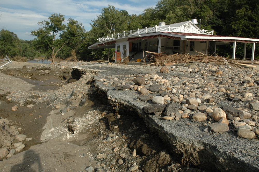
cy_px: 86
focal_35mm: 27
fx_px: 194
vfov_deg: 47.8
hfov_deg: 67.4
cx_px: 130
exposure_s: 1/320
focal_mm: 18
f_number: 9
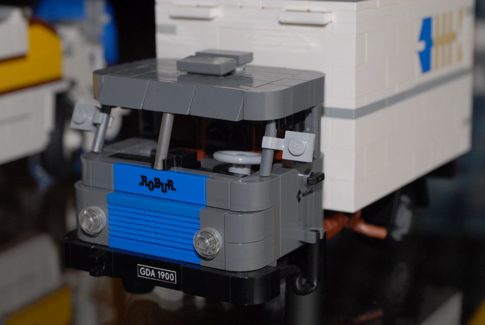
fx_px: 1012
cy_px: 162
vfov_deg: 18.2
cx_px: 242
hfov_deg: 27.0
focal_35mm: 75
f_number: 6.3
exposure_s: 1/200
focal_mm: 50
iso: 500
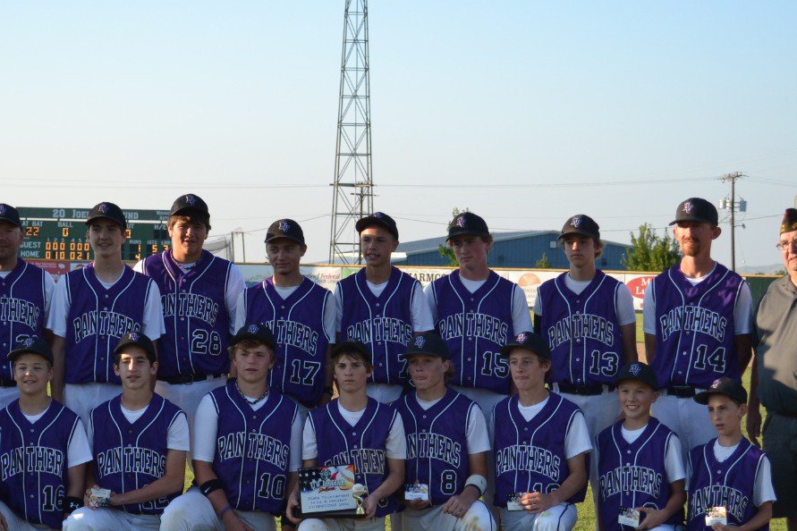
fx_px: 2125
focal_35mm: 96
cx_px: 322
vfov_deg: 14.2
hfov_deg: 21.2
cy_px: 356
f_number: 5
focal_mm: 38
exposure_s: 1/640
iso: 400
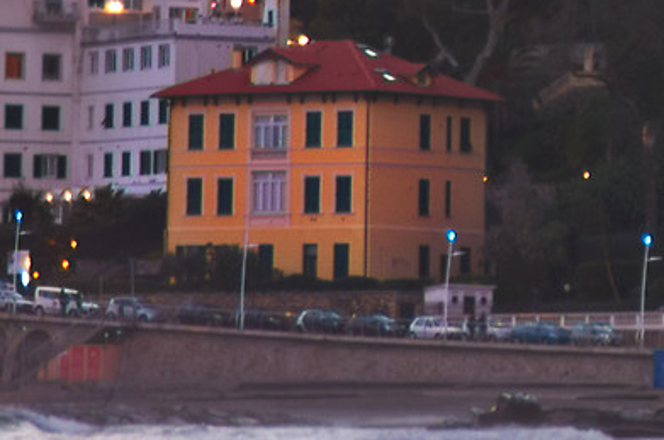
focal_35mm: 295
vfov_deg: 4.6
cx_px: 1384
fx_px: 5430
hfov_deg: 6.7
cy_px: -262
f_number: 4.2
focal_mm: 32
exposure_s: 1/6
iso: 100
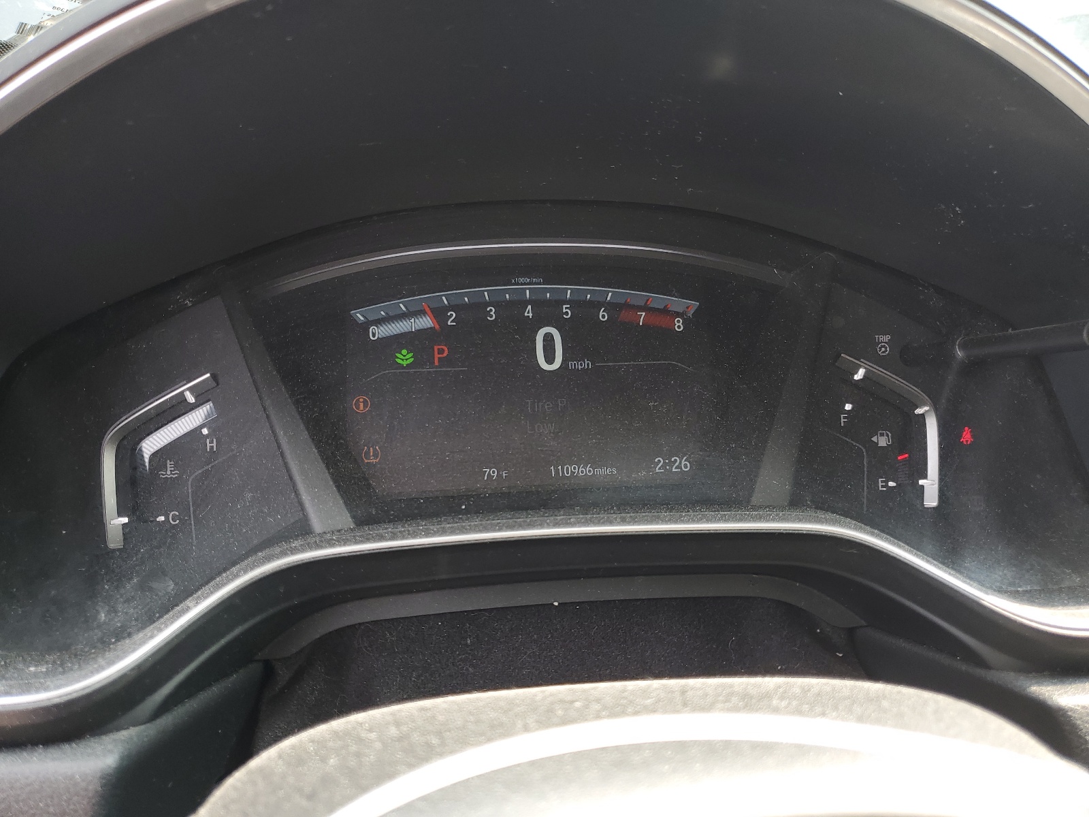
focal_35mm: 26
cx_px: 544
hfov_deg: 67.3
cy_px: 408
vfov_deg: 53.1
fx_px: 818
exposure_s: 1/133
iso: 50
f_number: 1.5
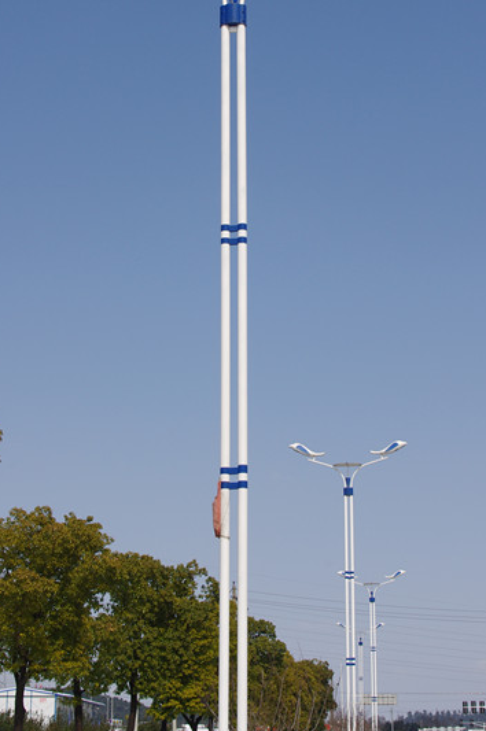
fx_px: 1401
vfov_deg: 29.2
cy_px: 285
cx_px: 234
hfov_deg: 19.7
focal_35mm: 69
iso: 100
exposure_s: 1/200
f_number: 11
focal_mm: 30.63
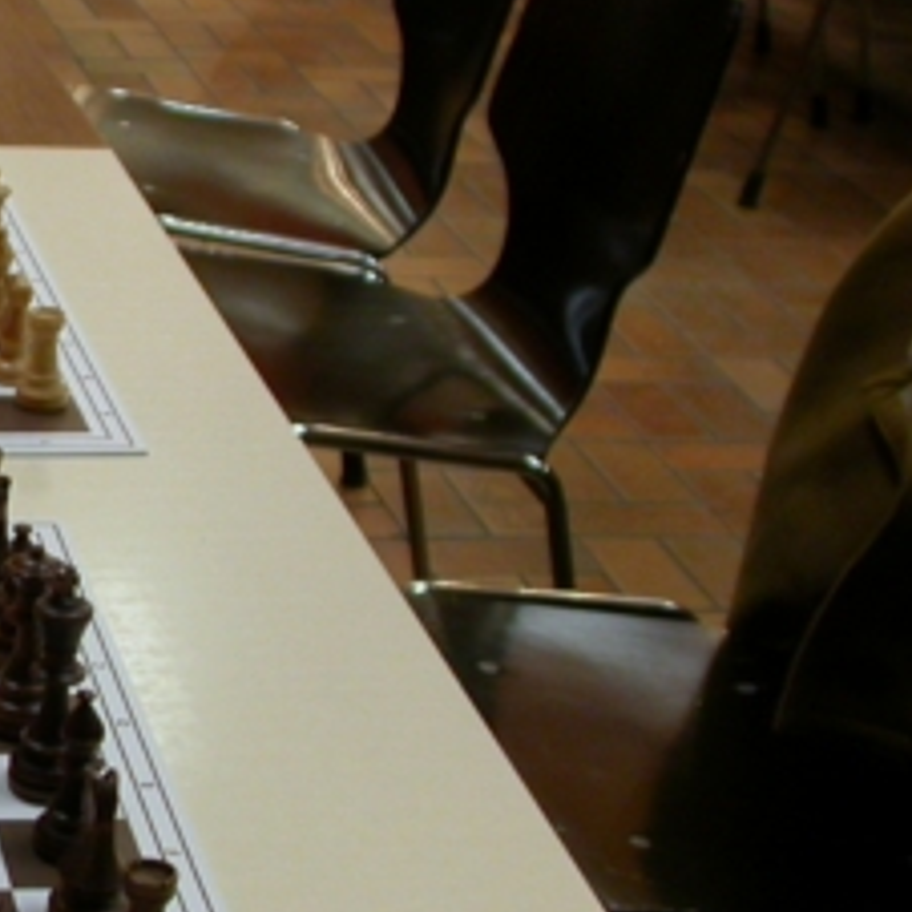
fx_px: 2832
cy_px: 533
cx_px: -250
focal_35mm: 95
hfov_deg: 17.3
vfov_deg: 18.3
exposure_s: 1/24.8
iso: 100
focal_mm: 7.85
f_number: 2.6
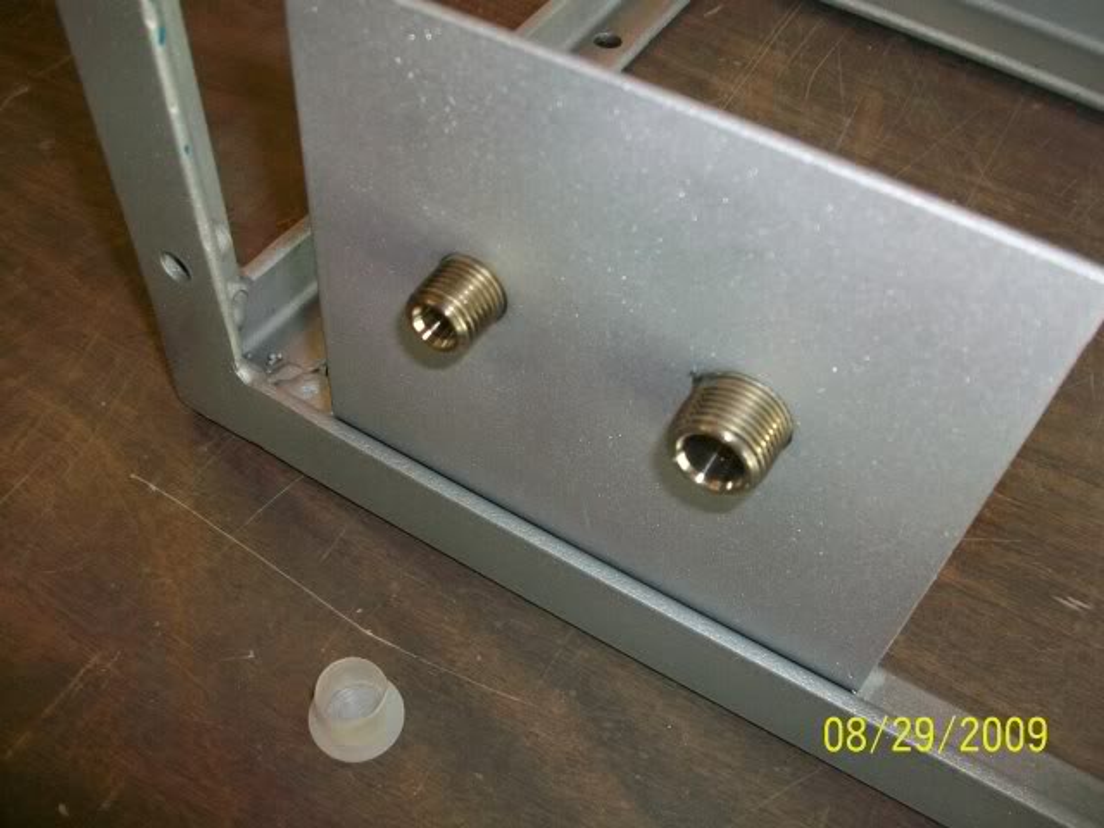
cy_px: 414
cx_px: 552
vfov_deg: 44.2
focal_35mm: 32
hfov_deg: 56.8
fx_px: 1021
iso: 160
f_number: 2.8
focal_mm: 5.7
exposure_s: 1/60
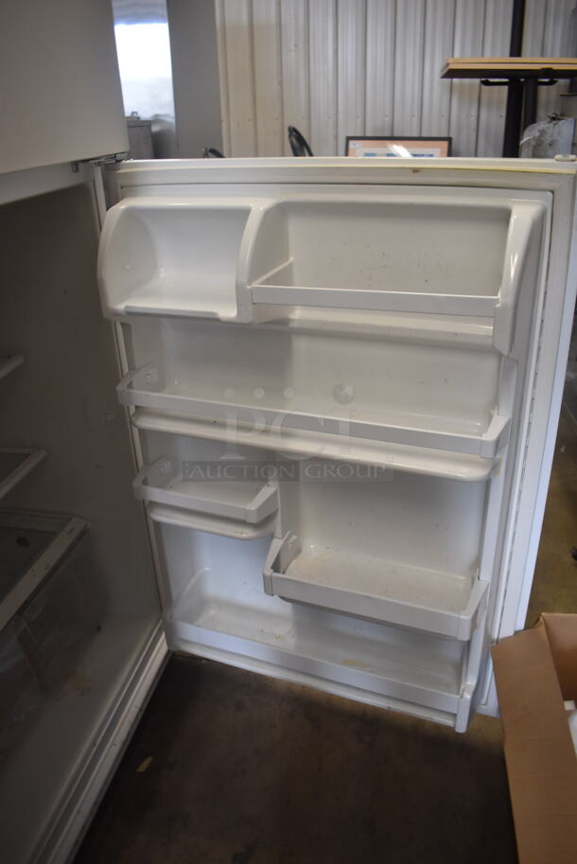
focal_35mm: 27
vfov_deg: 67.3
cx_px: 288
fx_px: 648
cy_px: 432
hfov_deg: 48.0
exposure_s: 1/125
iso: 900
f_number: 3.5
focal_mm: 18
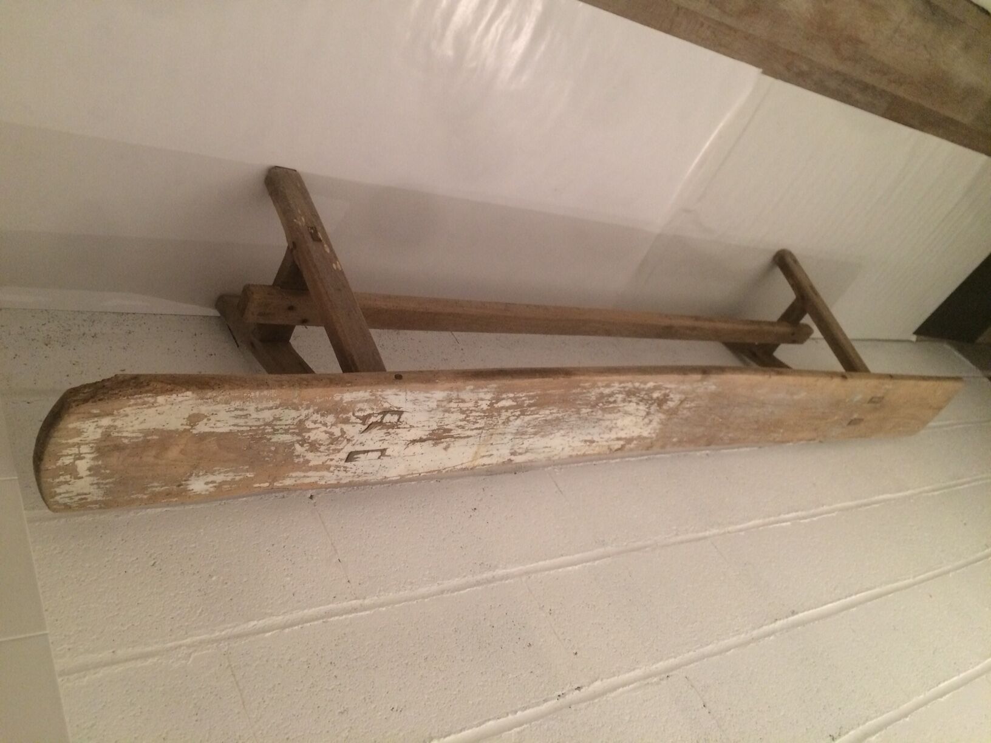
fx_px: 830
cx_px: 496
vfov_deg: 48.2
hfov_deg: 61.7
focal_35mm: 29
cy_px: 372
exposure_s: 1/33
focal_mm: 4.15
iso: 250
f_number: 2.2
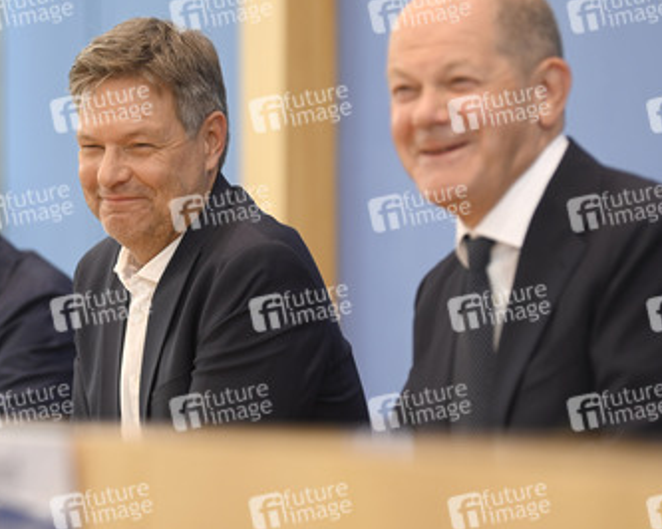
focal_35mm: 155
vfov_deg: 10.0
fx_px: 3035
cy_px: 259
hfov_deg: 12.4
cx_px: 248
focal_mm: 122
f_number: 2.8
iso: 1000
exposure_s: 1/800
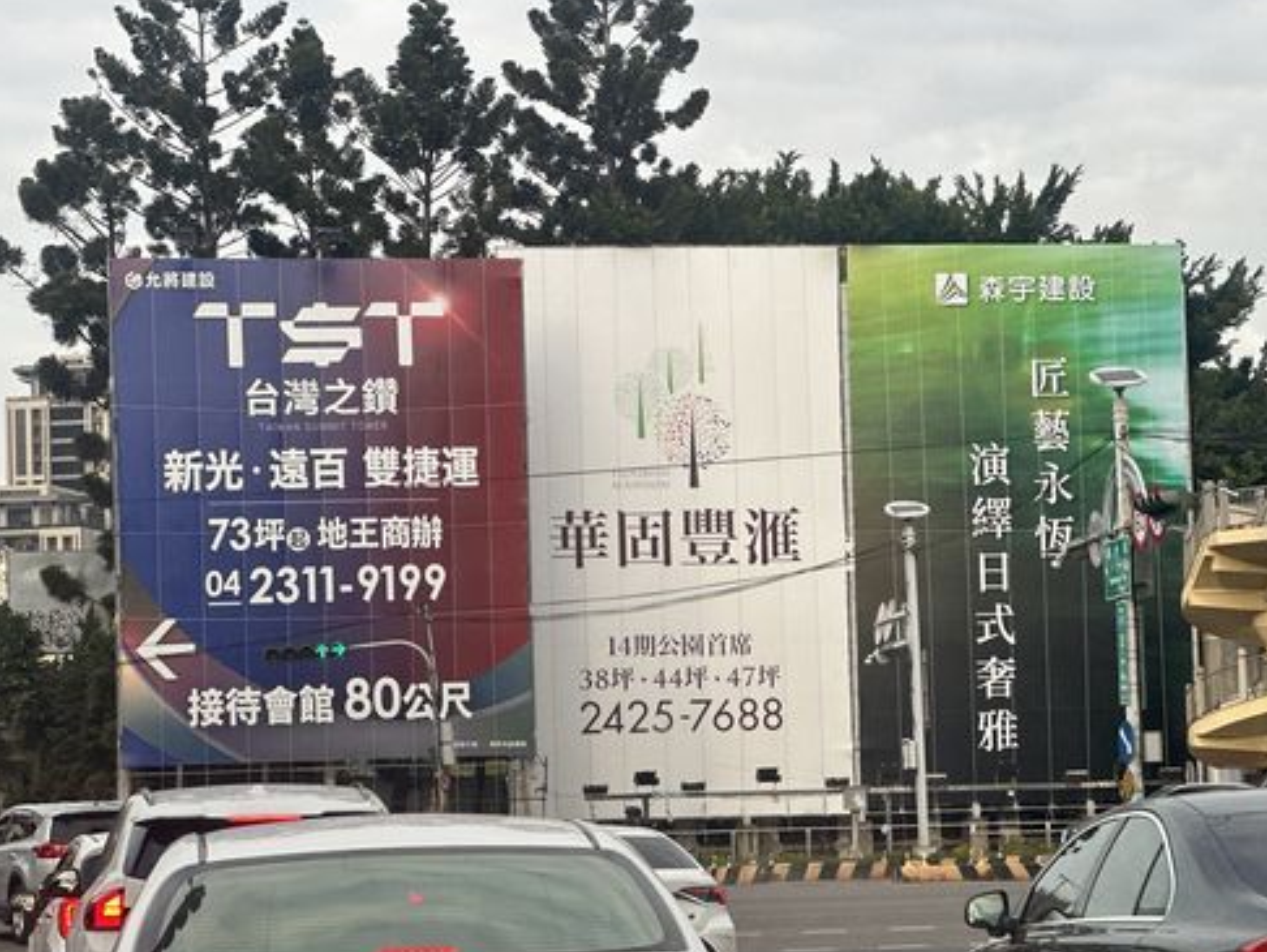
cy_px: 563
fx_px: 3479
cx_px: 725
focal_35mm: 95
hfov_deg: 20.6
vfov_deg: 15.6
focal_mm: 9
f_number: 2.8
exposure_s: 1/121
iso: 40
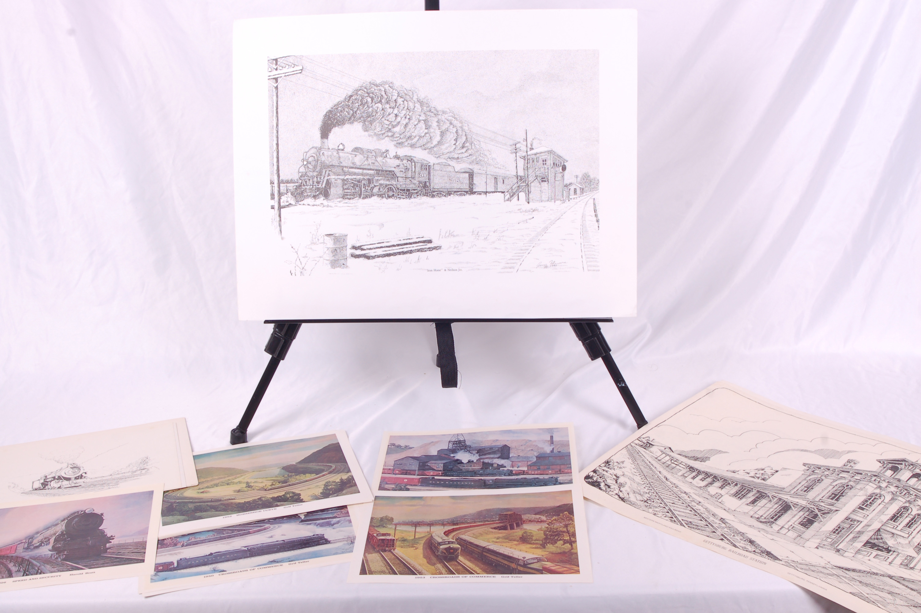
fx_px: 1189
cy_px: 306
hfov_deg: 42.4
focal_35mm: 46
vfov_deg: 28.9
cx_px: 460
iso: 200
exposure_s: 1/125
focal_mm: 31
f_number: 13
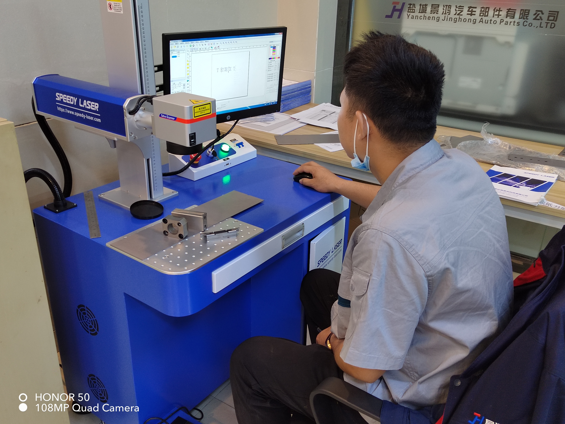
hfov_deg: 56.8
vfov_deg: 44.2
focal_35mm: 32
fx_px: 522
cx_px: 282
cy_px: 212
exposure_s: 1/50
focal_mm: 5.52
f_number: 1.9
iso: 1378
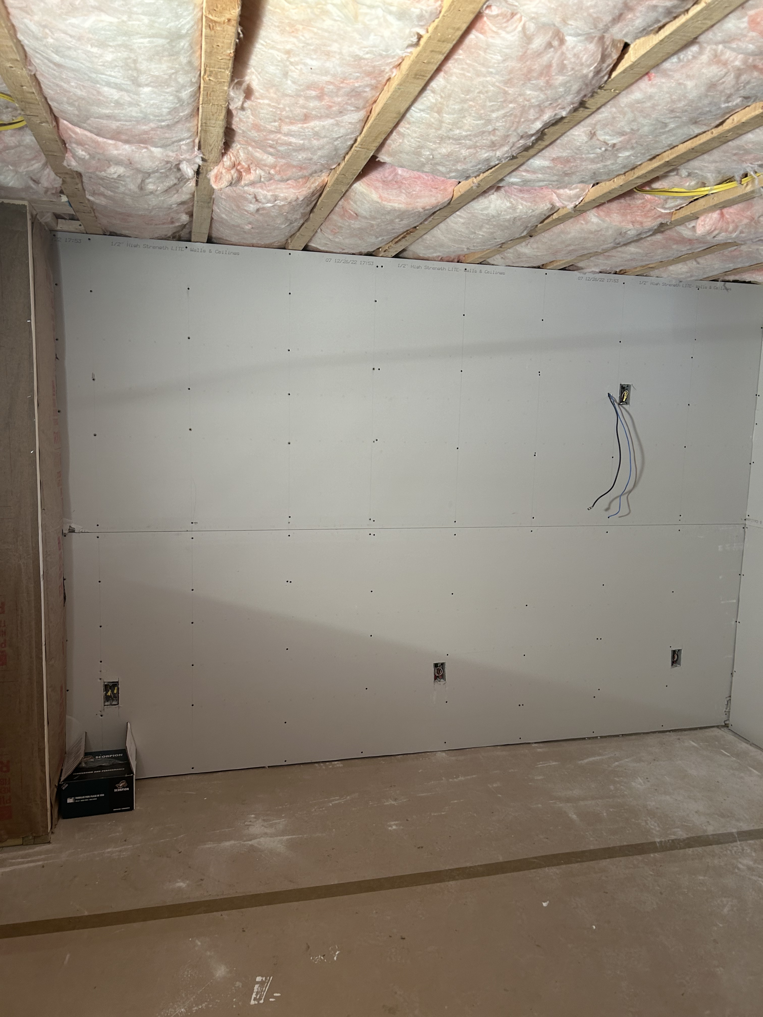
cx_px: 382
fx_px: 764
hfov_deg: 53.1
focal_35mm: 26
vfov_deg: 67.3
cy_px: 508
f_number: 1.5
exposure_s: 1/120
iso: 100
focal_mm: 5.7
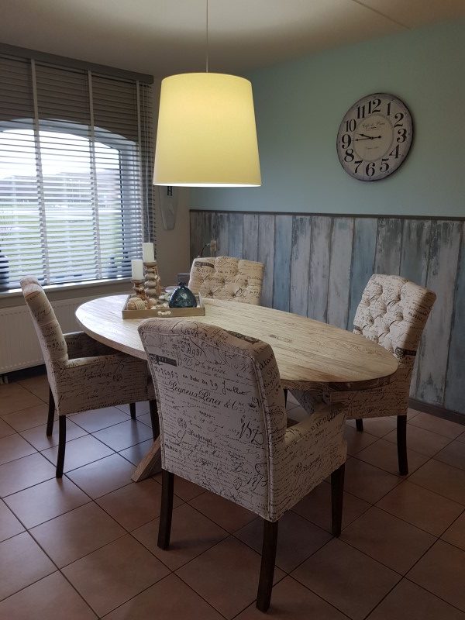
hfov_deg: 53.1
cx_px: 232
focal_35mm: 26
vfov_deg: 67.3
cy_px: 310
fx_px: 466
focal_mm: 4.2
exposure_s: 1/50
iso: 80
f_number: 1.7
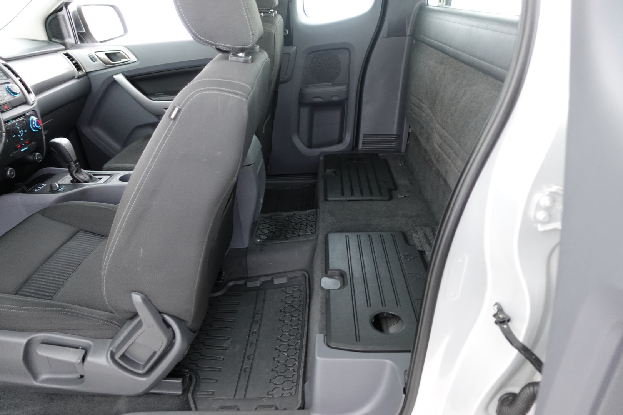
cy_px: 208
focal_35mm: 24
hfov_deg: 73.7
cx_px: 312
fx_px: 415
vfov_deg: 53.1
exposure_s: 1/10
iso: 800
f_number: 1.8
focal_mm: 9.4
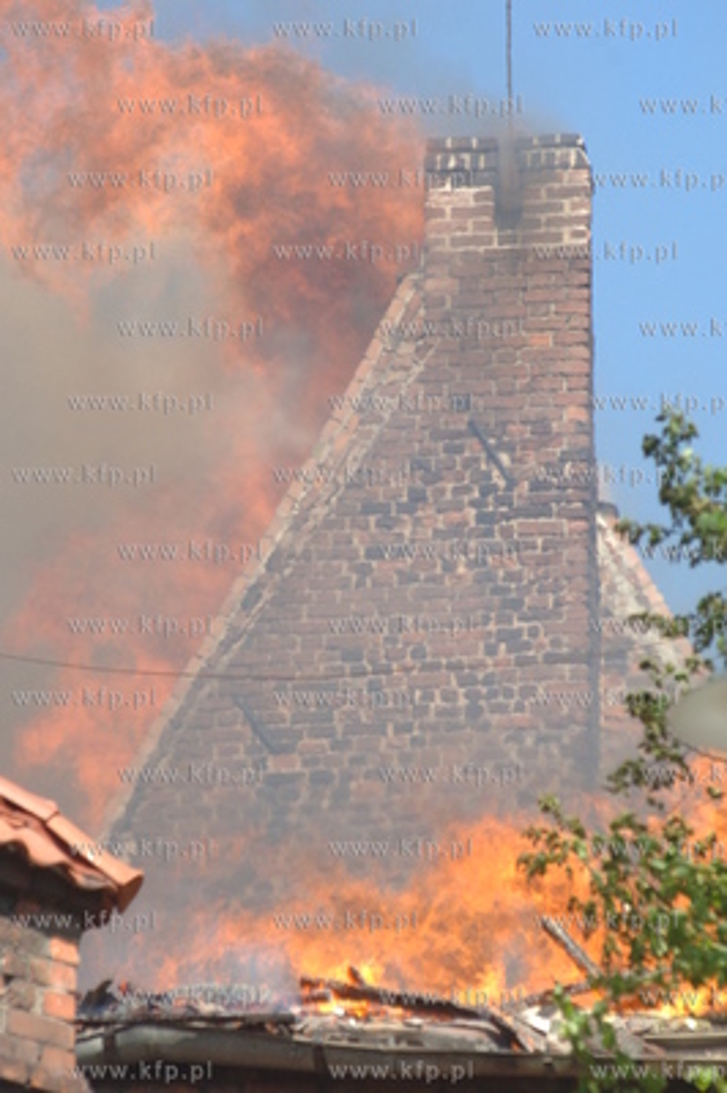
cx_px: 364
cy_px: 546
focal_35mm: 300
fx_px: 9103
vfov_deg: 6.9
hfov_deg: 4.6
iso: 400
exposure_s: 1/1000
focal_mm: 200
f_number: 6.3
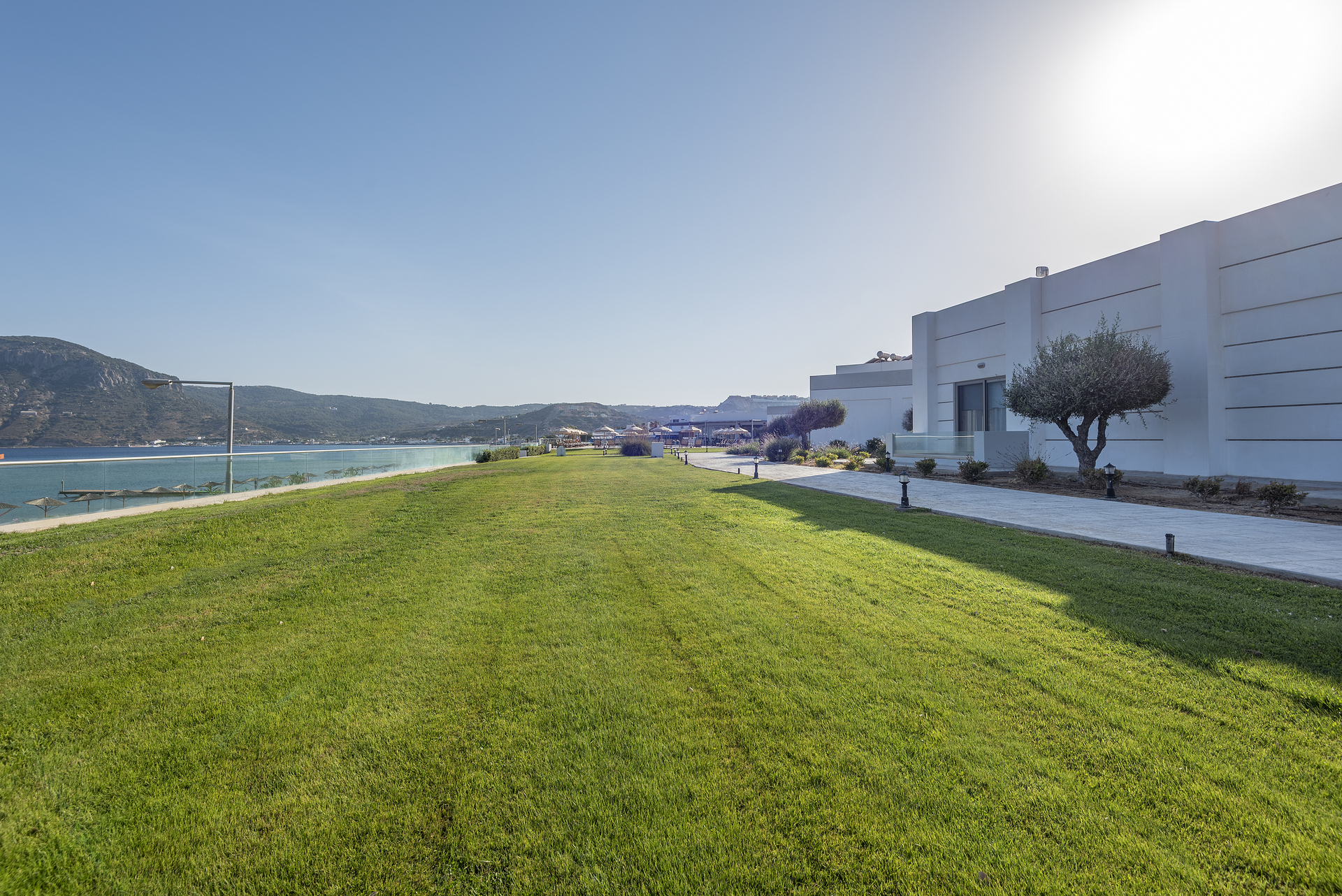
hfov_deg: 96.7
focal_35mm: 16
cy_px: 448
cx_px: 671
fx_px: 597
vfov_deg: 73.8
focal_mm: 16
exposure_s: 1/500
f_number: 8
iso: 100
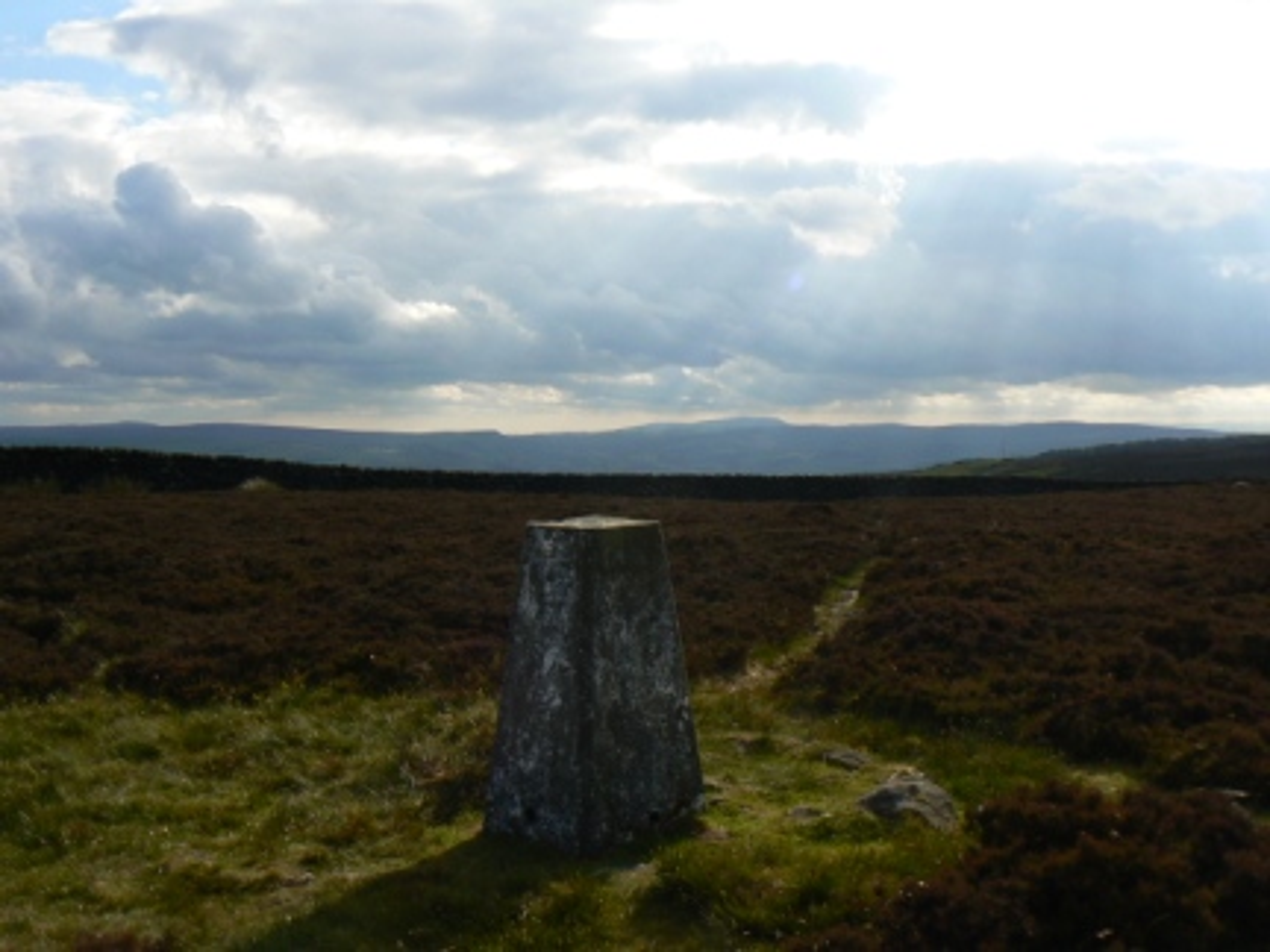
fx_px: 1321
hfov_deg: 51.4
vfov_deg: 39.7
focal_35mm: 36
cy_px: 476
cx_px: 635
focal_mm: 6
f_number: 6.3
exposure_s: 1/500
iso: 80
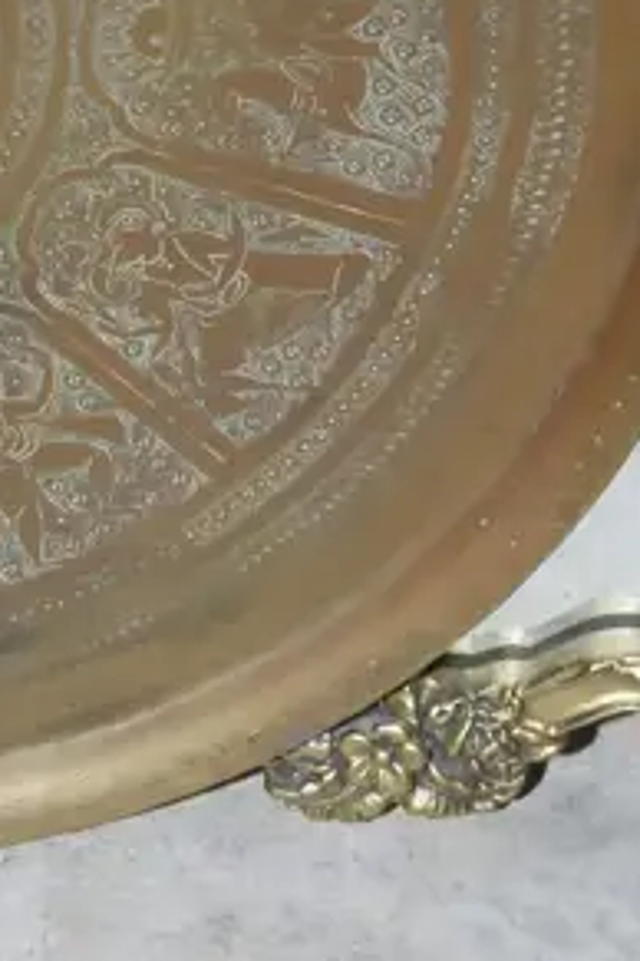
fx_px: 5280
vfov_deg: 10.3
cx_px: -201
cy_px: -74
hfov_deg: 6.9
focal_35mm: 198
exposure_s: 1/60
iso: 2500
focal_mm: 27
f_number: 5.3
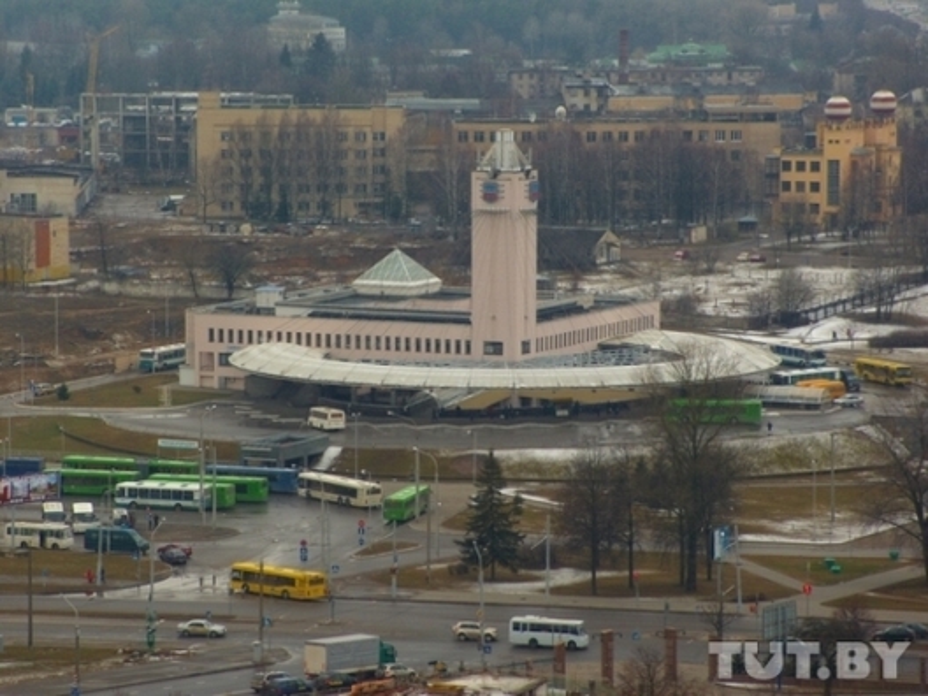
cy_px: 348
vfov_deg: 8.2
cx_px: 464
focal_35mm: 180
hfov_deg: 11.0
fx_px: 4826
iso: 80
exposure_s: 1/125
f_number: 4.5
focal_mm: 32
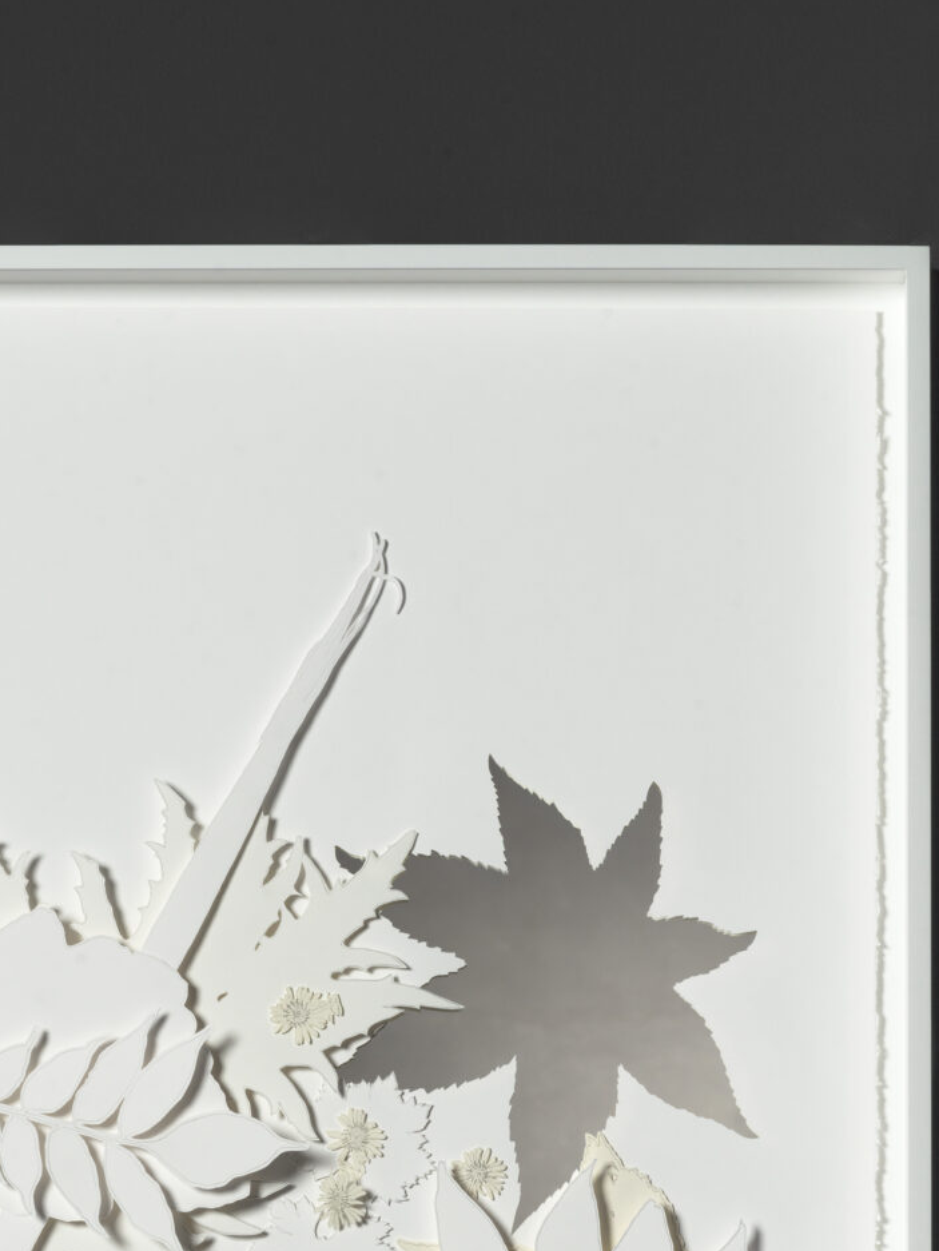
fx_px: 7774
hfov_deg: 6.9
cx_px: 330
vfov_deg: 9.2
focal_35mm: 215
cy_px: 1124
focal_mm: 150
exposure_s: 1/350
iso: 200
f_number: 16
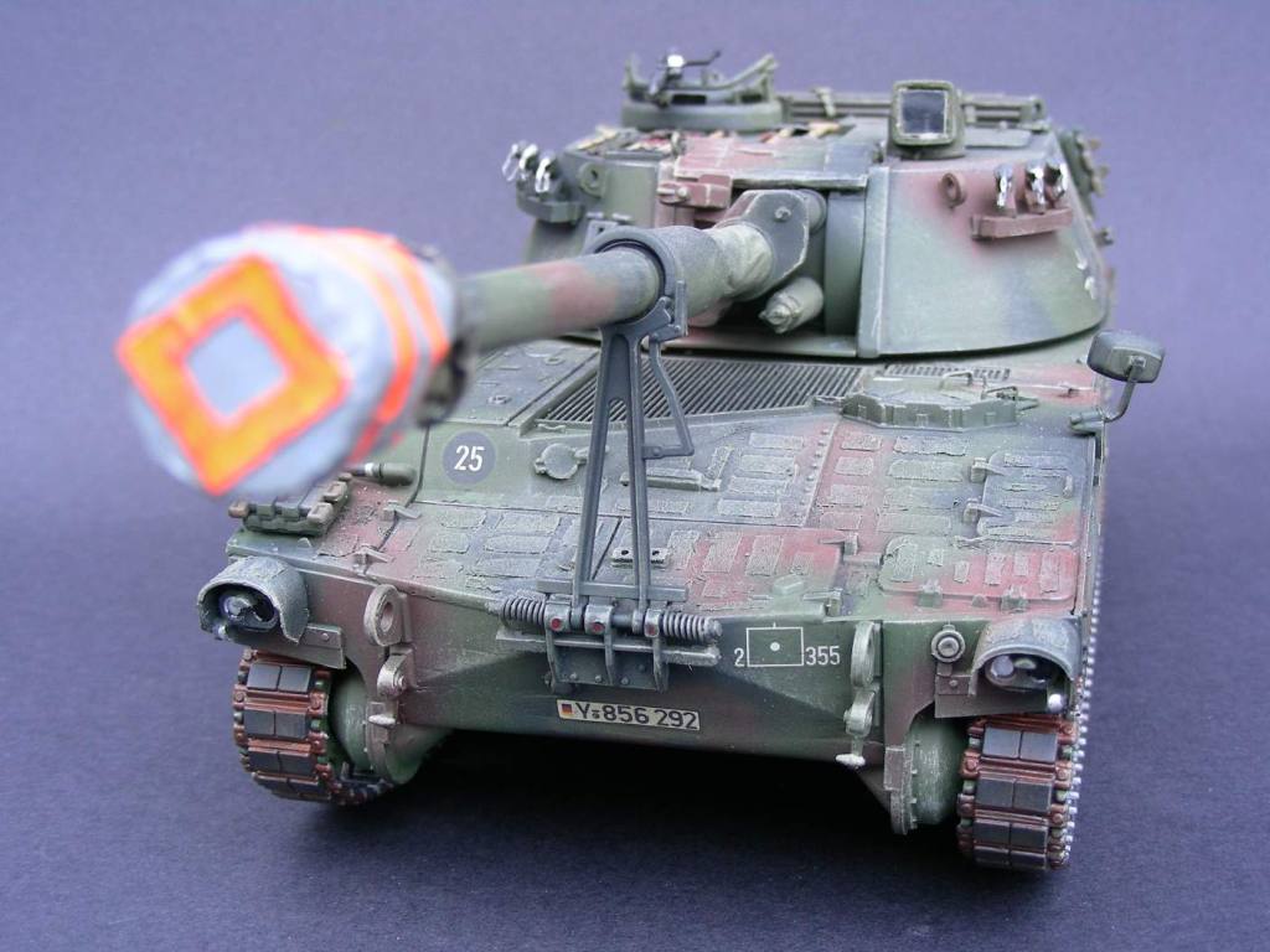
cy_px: 476
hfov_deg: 36.2
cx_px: 635
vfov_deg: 27.5
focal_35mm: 53
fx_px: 1944
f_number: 3.5
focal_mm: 8.8
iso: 50
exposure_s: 1/4.7
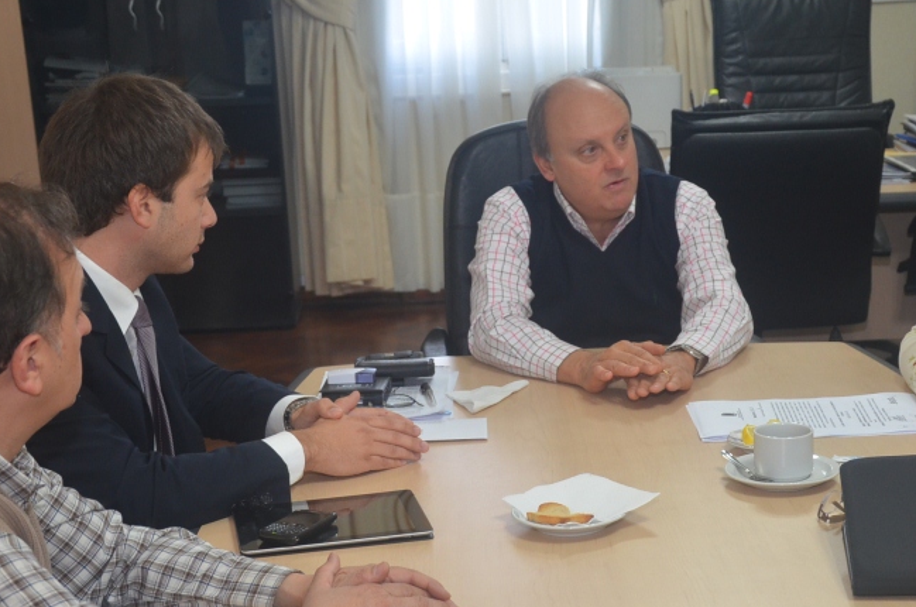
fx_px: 1803
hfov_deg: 28.5
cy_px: 418
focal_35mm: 71
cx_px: 521
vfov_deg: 19.0
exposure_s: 1/60
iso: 720
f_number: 4.2
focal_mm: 30
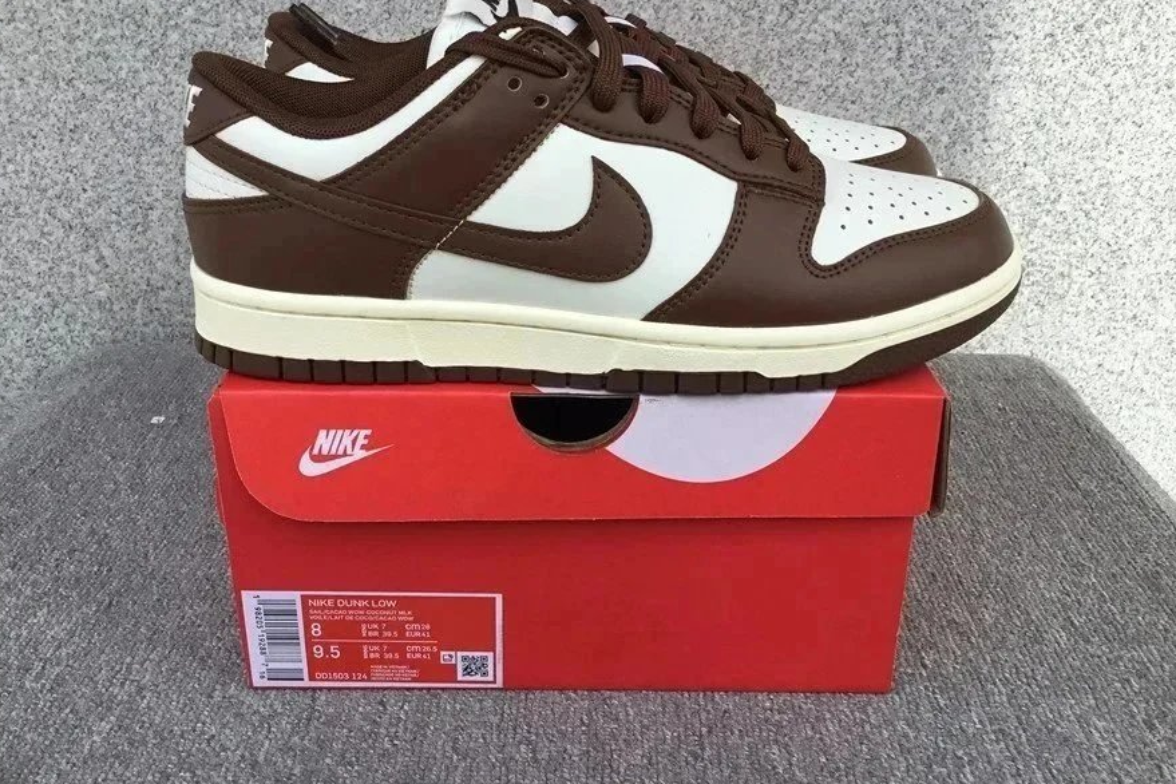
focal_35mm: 33
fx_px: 1078
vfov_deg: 39.9
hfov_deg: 57.2
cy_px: 345
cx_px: 585
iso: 25
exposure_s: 1/448
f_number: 2.4
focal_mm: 3.3
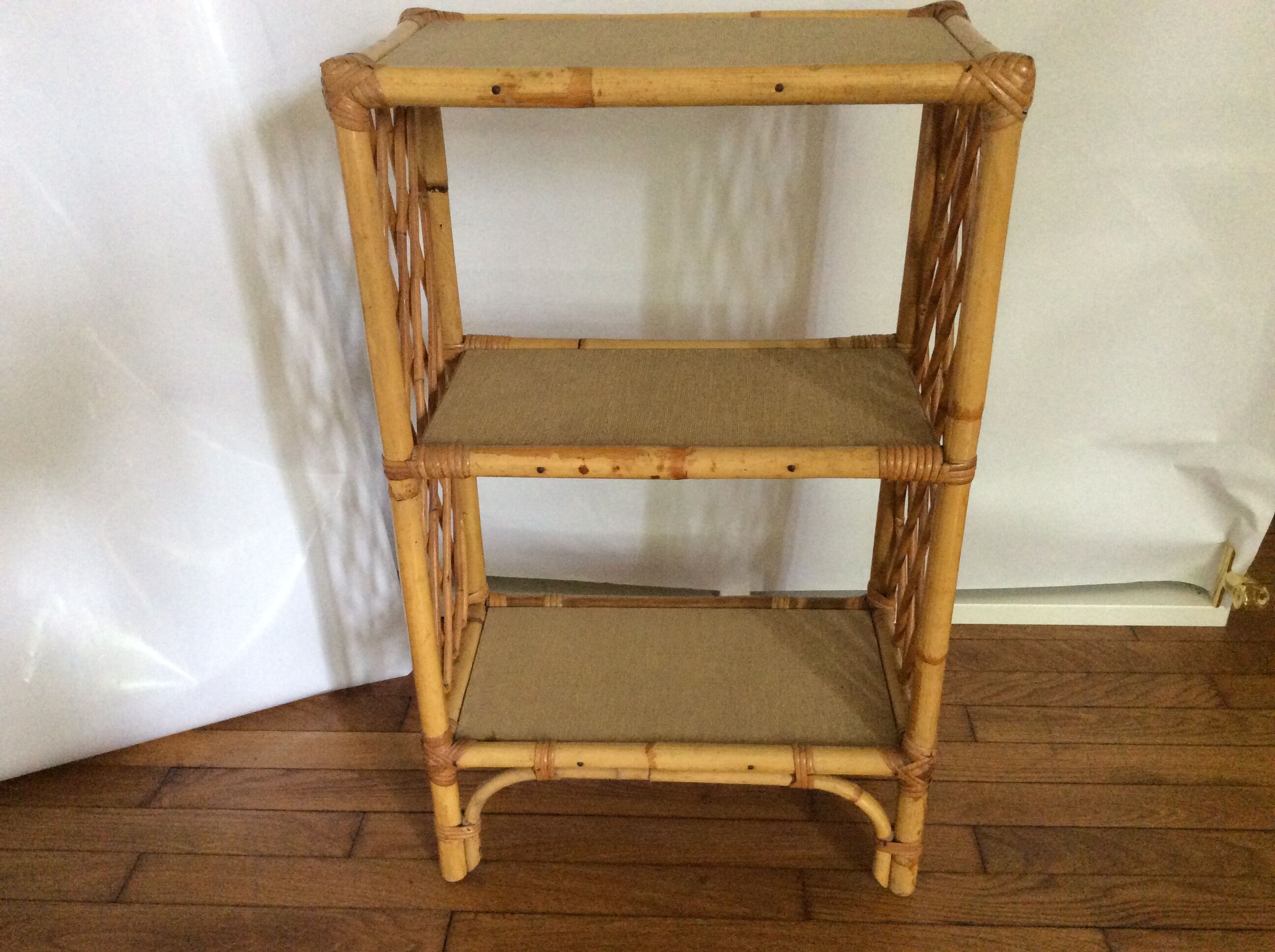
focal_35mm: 32
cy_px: 476
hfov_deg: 56.9
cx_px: 638
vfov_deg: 44.1
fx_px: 1177
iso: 320
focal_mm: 3.3
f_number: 2.4
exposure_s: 1/25
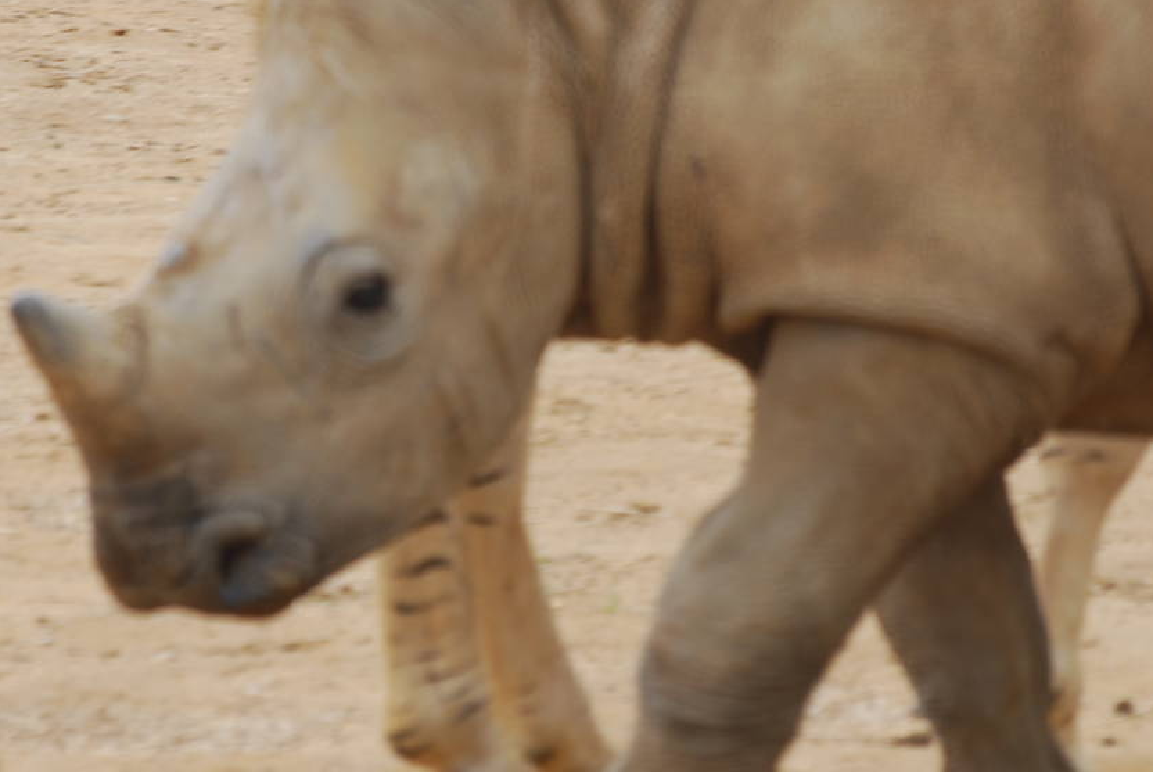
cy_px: 283
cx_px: 485
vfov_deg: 2.0
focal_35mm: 692
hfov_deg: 3.0
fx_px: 22190
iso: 125
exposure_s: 1/125
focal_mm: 240
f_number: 8
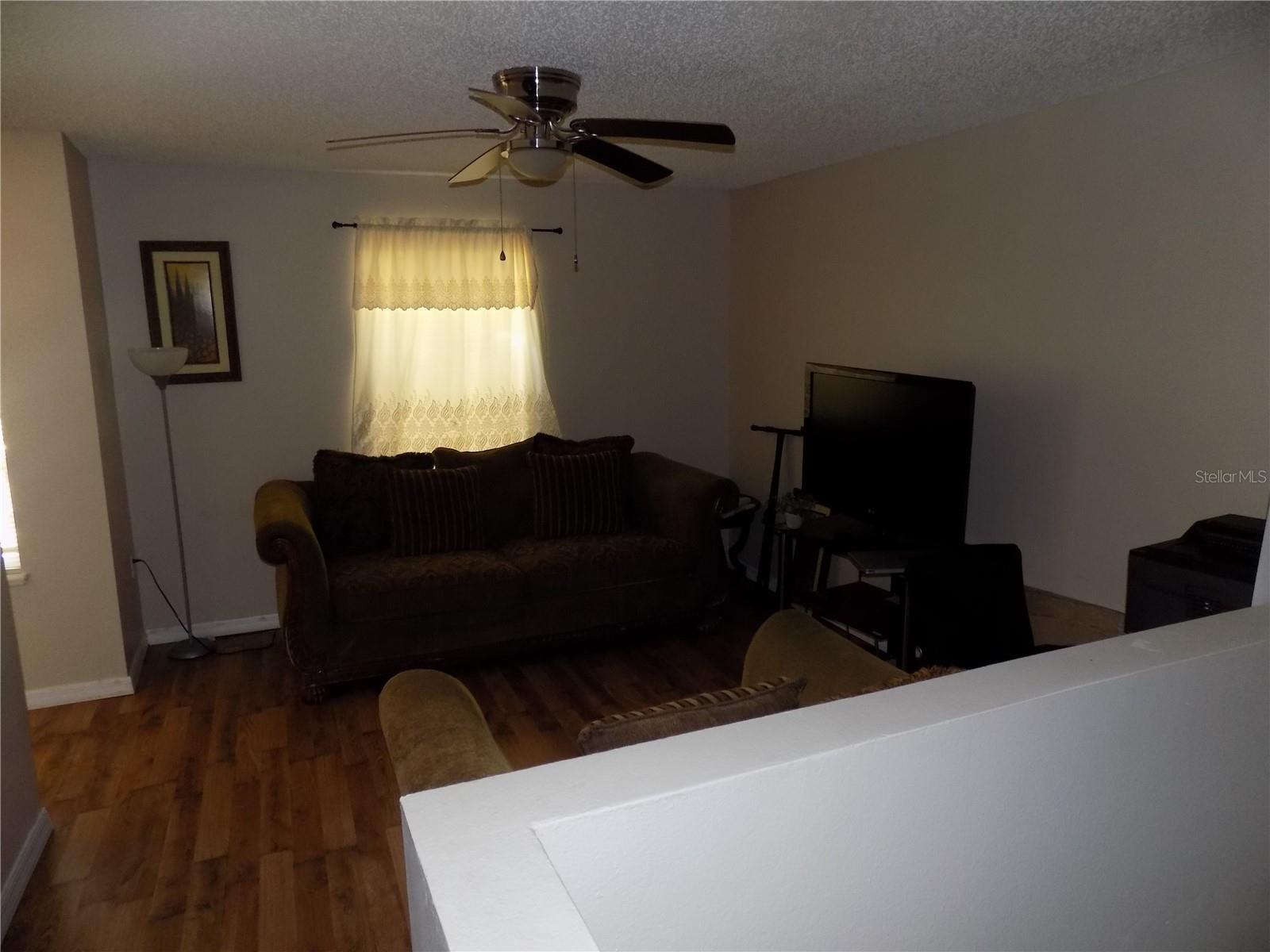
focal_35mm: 23
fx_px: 844
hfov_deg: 73.9
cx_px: 635
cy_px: 476
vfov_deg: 58.9
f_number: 3.1
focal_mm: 4
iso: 200
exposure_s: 1/30
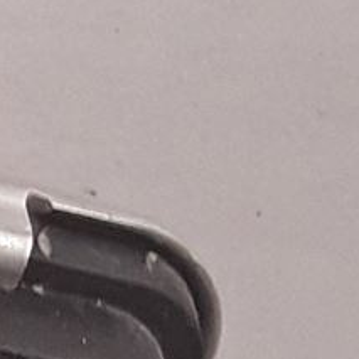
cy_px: 1126
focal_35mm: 238
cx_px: -743
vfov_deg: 6.6
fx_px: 2793
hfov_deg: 6.6
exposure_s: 1/50
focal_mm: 2.91
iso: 40
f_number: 1.9
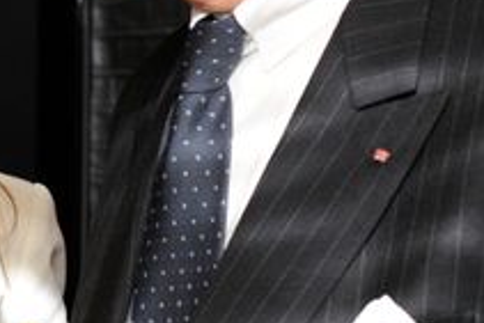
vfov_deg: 3.5
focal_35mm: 389
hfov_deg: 5.2
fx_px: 5233
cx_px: -412
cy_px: 159
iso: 640
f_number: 5.6
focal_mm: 105
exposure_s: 1/50
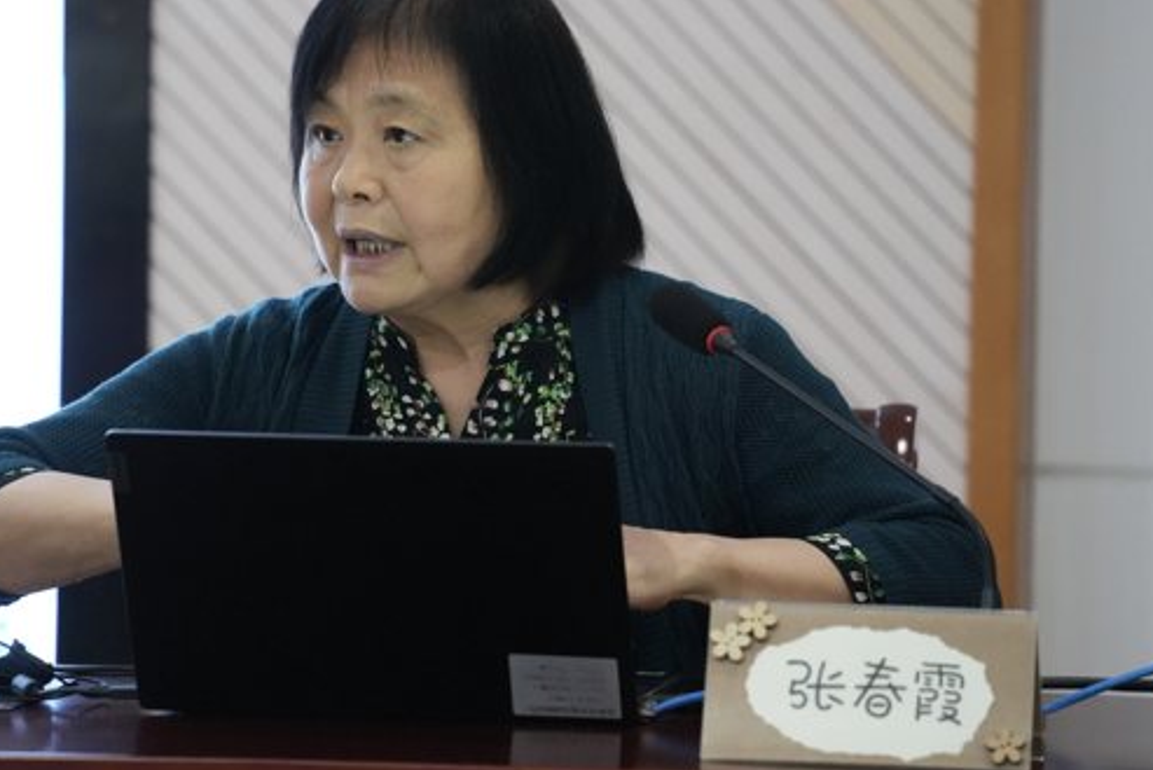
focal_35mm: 226
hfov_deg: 9.1
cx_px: 477
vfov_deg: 6.1
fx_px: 7240
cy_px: 310
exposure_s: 1/200
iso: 10000
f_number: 5.6
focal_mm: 174
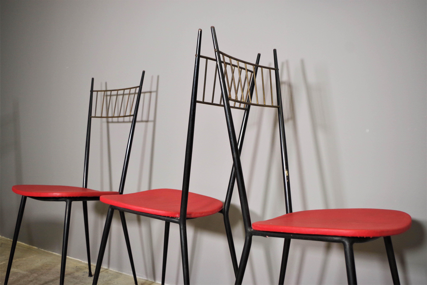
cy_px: 142
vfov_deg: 38.9
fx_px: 403
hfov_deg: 55.8
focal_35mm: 34
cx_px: 214
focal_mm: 23.13
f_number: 4
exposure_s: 1/60
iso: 800
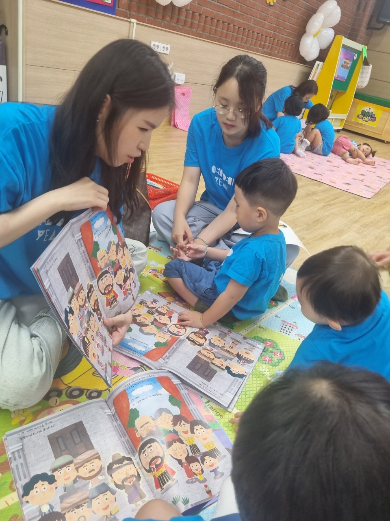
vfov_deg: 67.3
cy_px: 260
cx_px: 195
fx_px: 391
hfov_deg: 53.1
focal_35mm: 26
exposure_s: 1/55.2
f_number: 1.8
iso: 100
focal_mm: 5.4
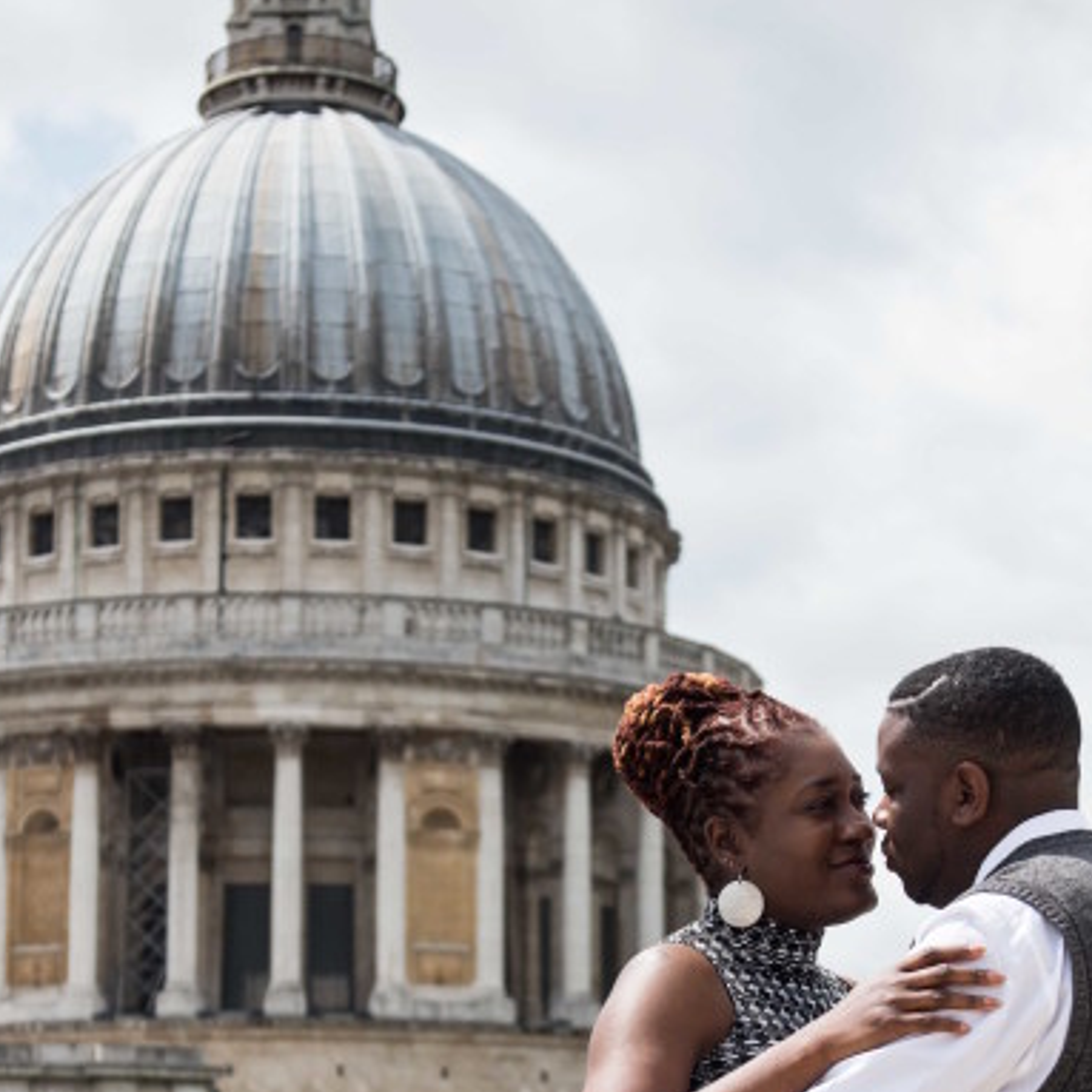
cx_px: 485
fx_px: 3569
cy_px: 831
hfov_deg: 17.4
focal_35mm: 100
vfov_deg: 17.3
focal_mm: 44
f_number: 4
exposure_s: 1/3200
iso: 200
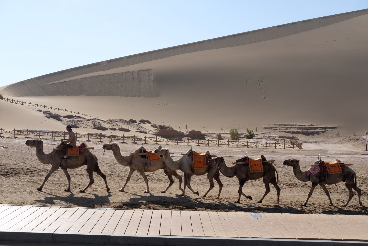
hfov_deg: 37.5
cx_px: 184
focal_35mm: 53
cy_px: 123
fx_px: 542
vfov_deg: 25.5
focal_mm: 35
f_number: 6.4
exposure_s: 1/800
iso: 200
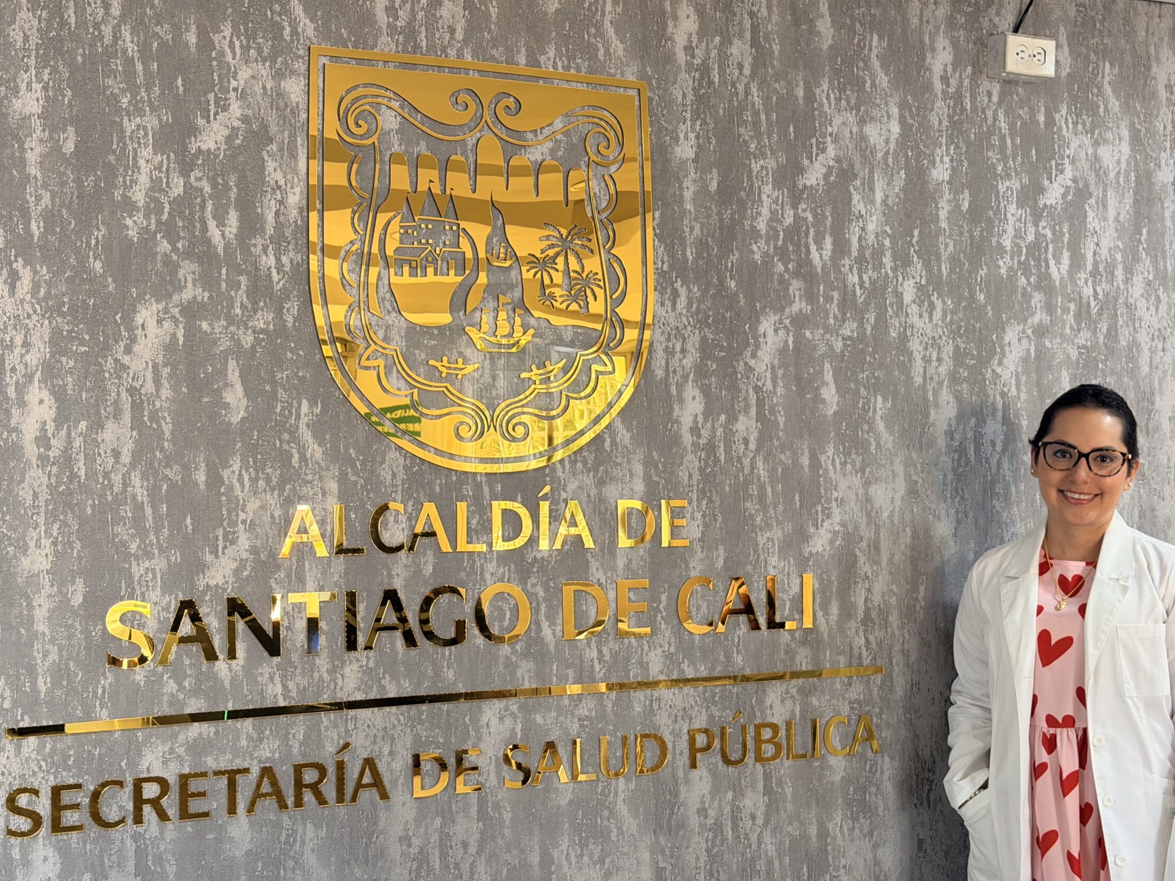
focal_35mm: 55
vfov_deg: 26.5
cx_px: 612
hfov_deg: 34.9
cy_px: 490
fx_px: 1867
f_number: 1.78
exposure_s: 1/60
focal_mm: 6.76
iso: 160
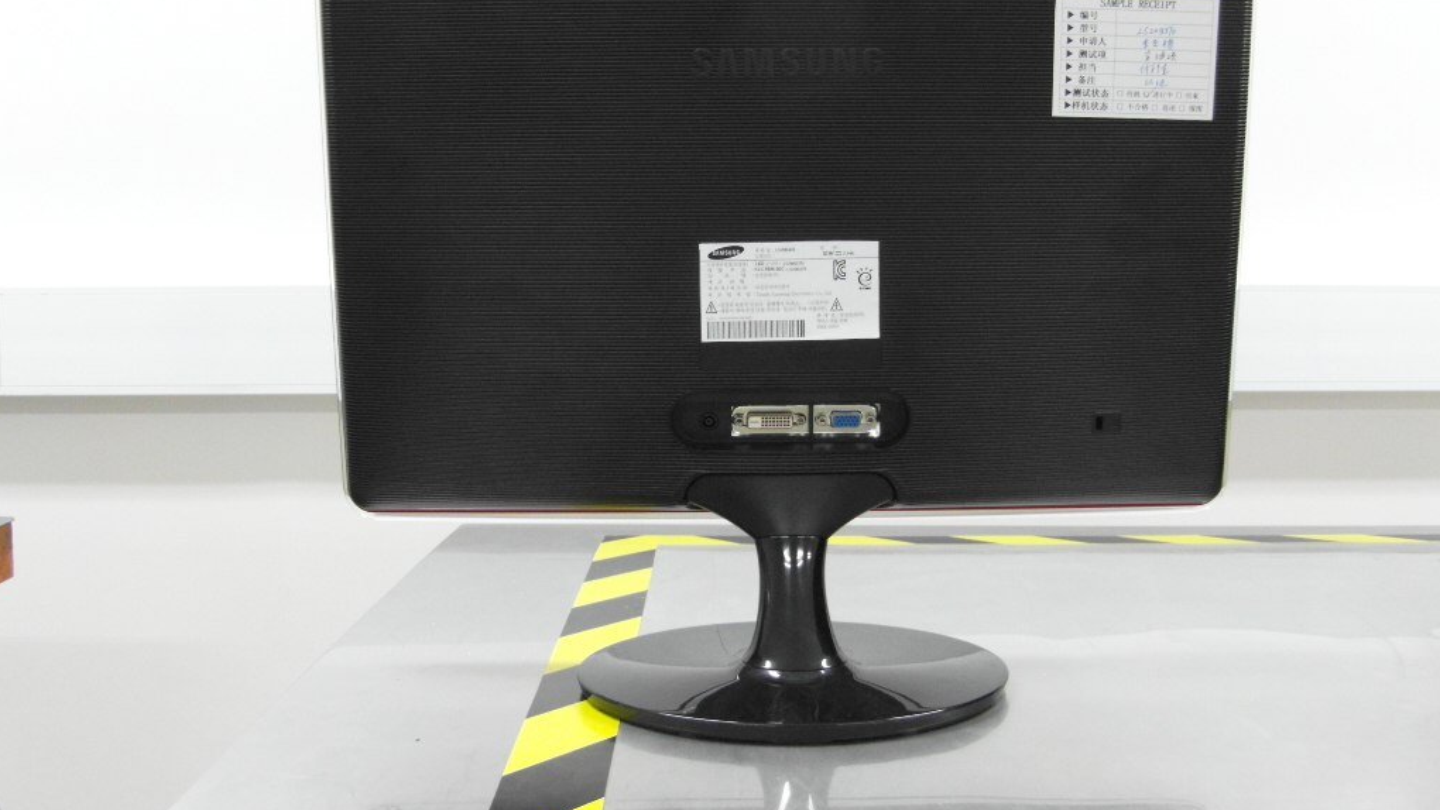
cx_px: 719
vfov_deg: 33.6
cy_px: 329
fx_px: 1337
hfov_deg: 56.6
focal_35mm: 35
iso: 400
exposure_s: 1/20
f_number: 3.4
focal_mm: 5.3
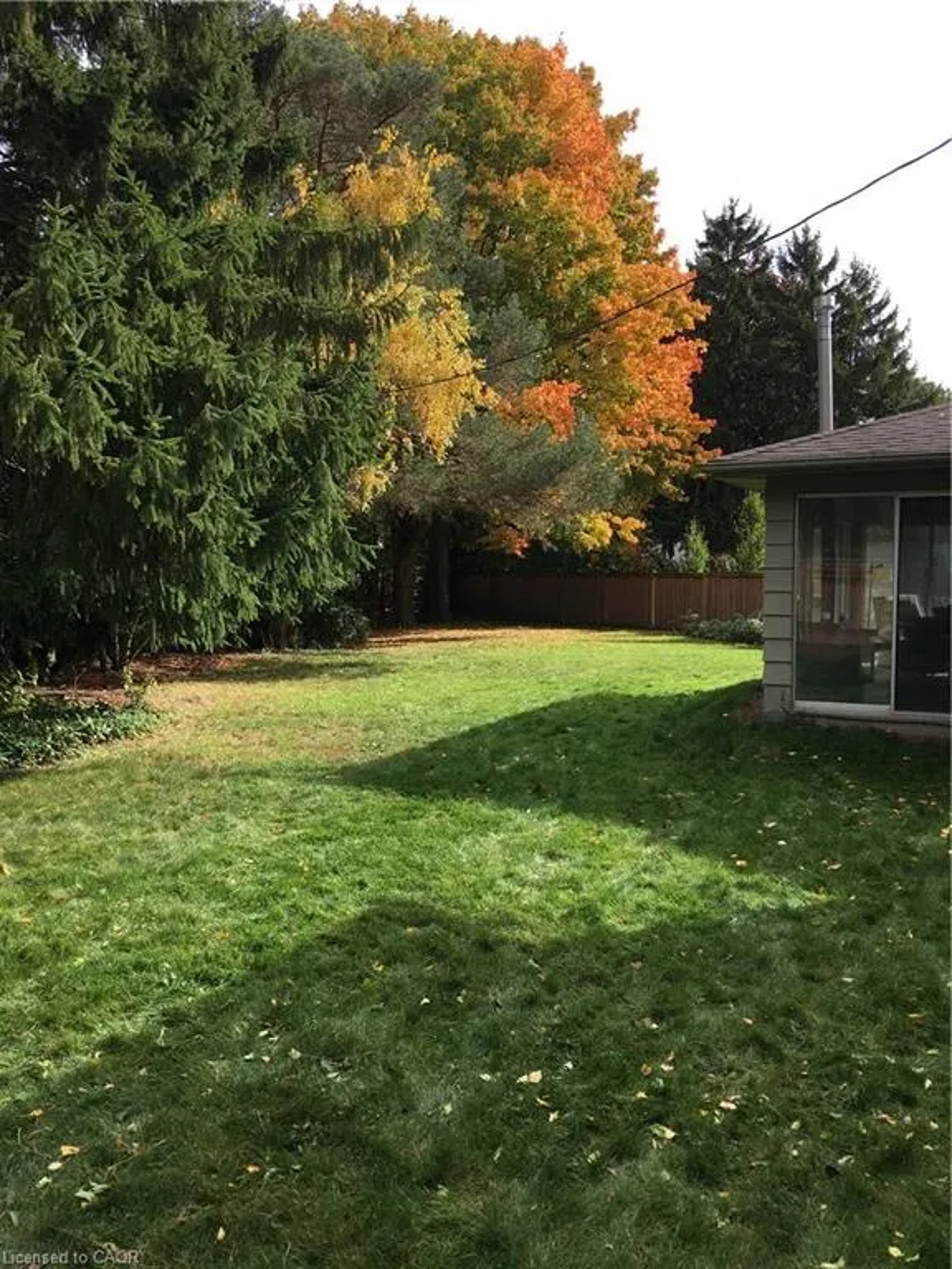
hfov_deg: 48.2
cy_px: 634
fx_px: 1063
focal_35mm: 29
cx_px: 476
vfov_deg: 61.7
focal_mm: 4.15
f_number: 2.2
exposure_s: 1/718
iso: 25
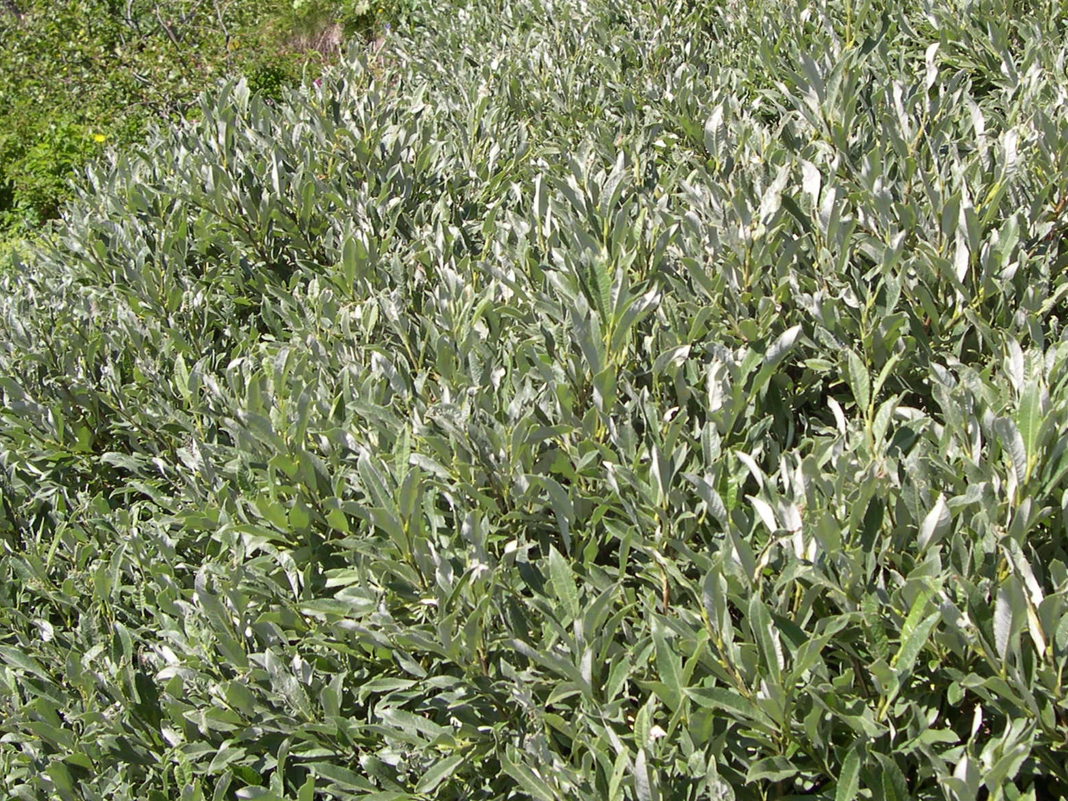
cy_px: 314
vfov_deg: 26.5
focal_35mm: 55
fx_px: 1697
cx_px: 580
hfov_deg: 34.9
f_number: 7.6
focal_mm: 8
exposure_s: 1/102
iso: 100
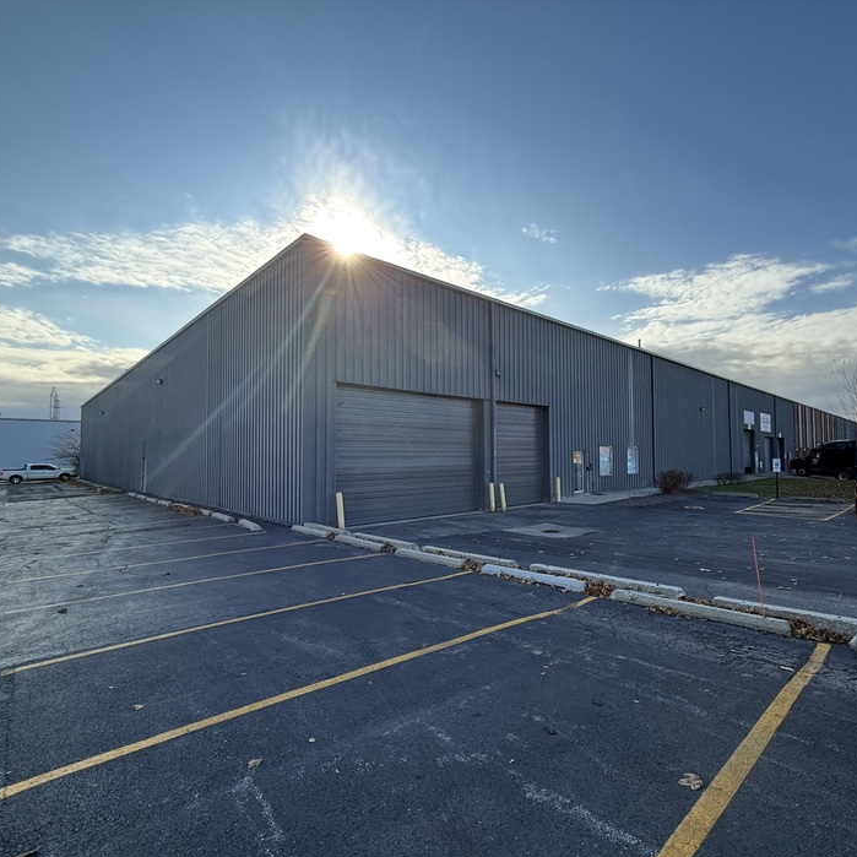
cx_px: 501
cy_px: 438
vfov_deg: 84.0
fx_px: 476
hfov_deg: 83.2
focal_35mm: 17
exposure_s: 1/1068
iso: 64
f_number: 2.2
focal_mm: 2.22
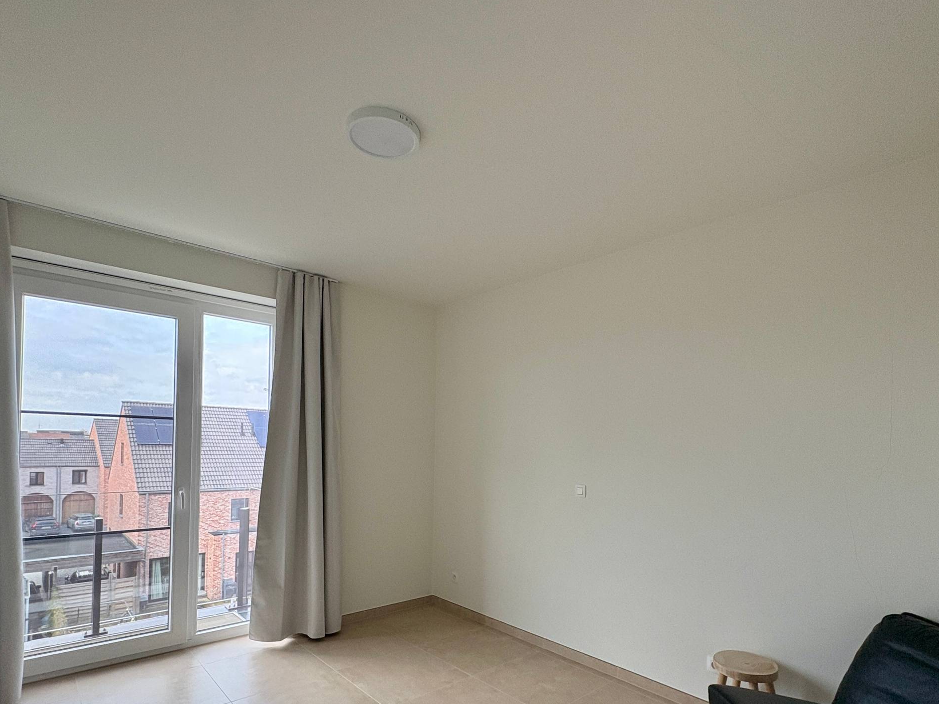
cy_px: 442
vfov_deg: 67.6
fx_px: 515
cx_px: 483
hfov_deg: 84.6
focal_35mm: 19
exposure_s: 1/118
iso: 125
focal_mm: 2.22
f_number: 2.2
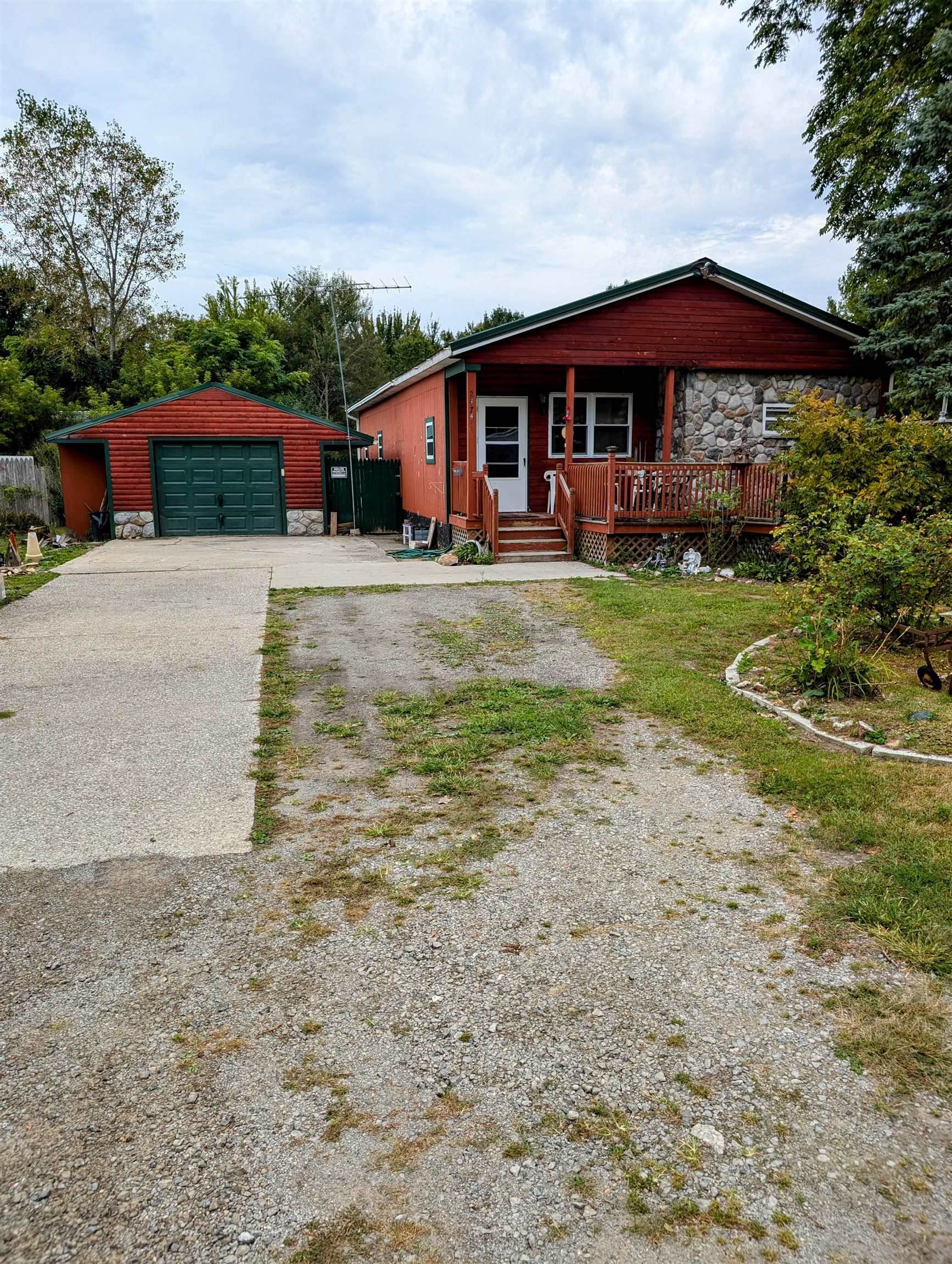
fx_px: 878
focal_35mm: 24
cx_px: 476
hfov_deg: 56.9
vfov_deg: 71.5
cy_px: 632
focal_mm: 6.9
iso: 20
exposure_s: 1/656
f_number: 1.68
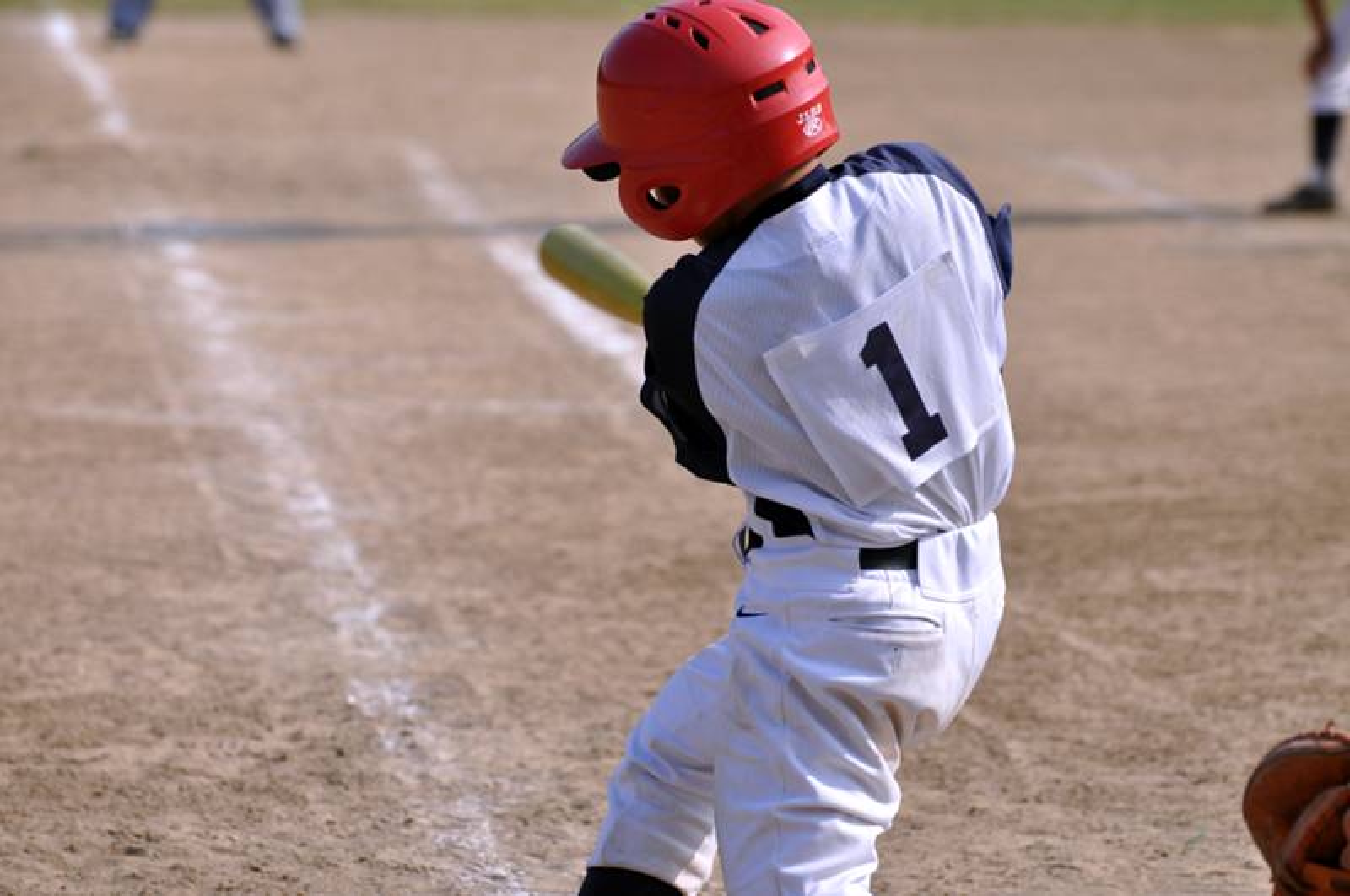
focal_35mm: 248
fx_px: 9268
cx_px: 675
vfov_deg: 5.5
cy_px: 448
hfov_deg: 8.3
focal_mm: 165
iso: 200
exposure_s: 1/1250
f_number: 5
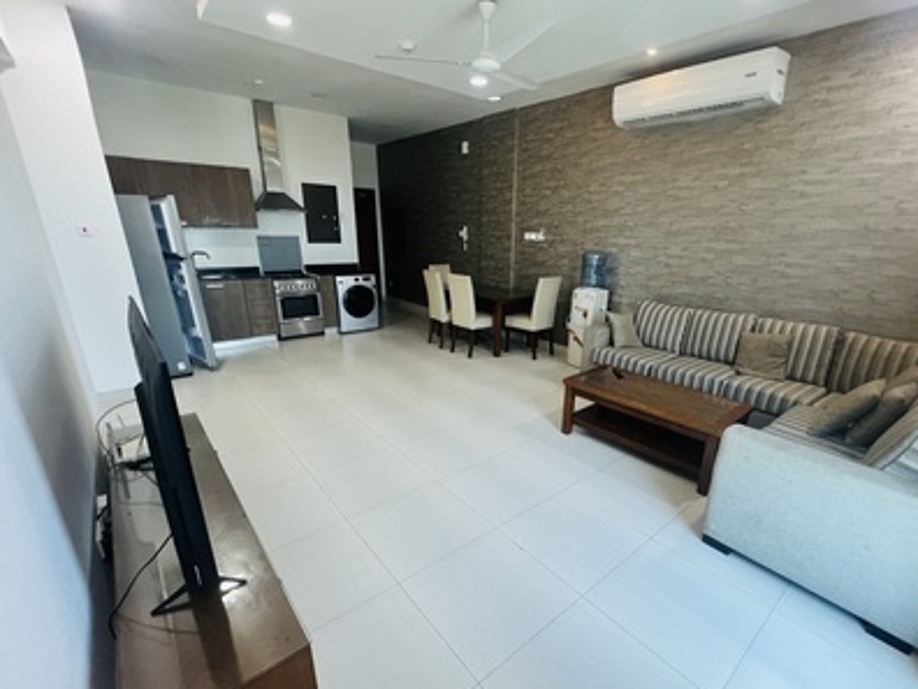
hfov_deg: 97.9
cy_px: 372
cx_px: 502
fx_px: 398
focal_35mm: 15
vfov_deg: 81.6
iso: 250
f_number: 1.8
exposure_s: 1/100
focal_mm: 1.57
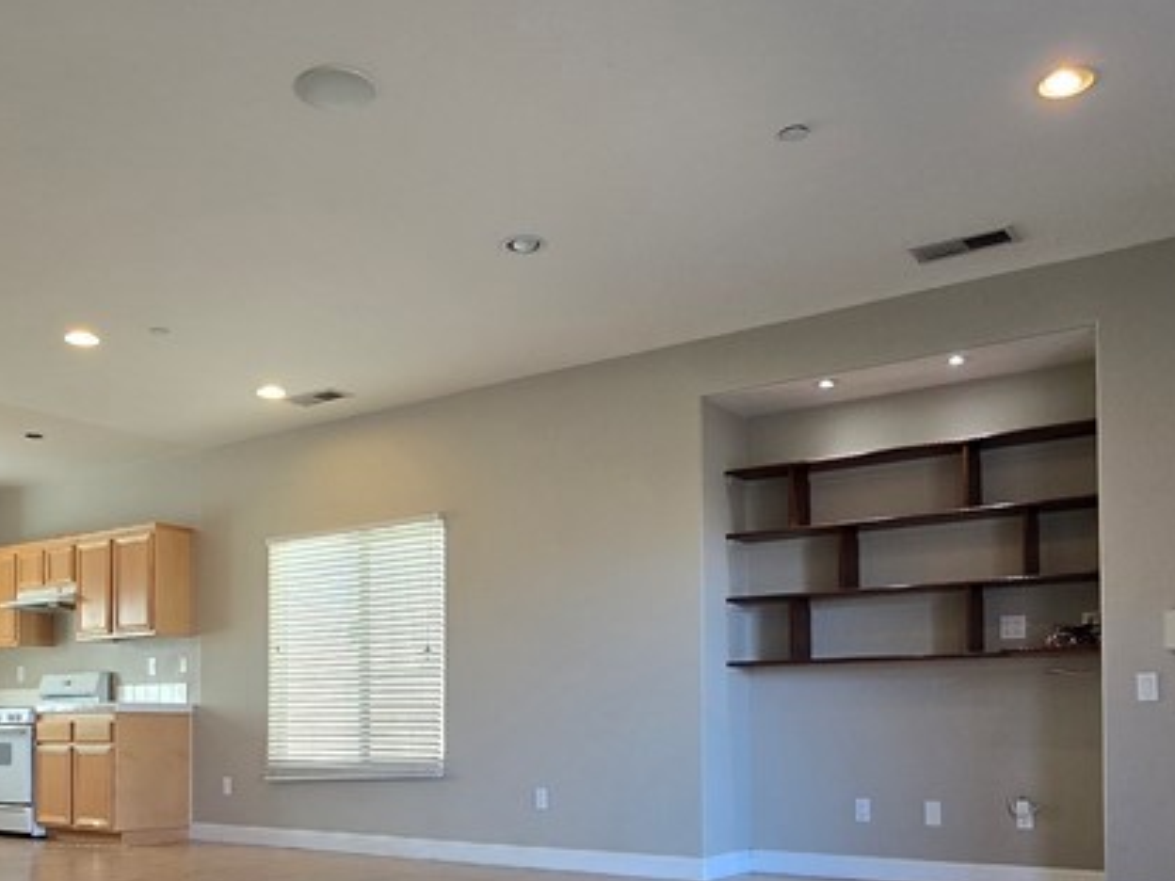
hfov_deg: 56.7
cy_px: 712
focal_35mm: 32
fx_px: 1086
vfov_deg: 42.1
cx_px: 517
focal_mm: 2.2
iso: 64
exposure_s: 1/60
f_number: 2.2
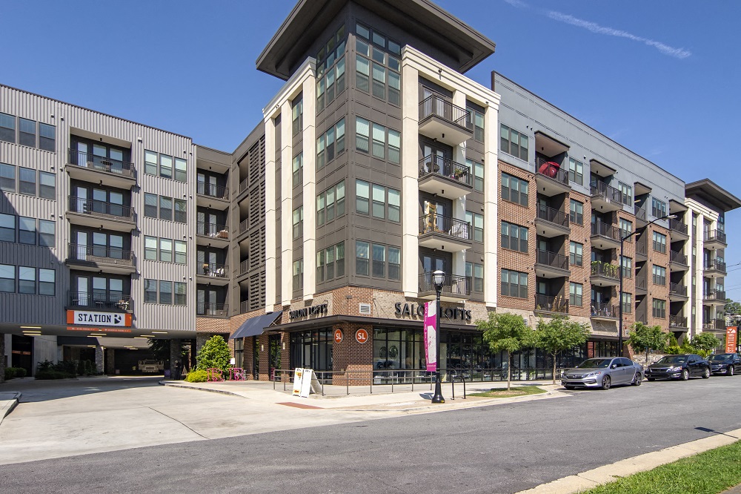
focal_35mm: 18
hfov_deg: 90.0
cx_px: 370
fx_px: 370
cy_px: 247
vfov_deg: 67.3
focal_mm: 12
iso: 250
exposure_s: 1/640
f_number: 8
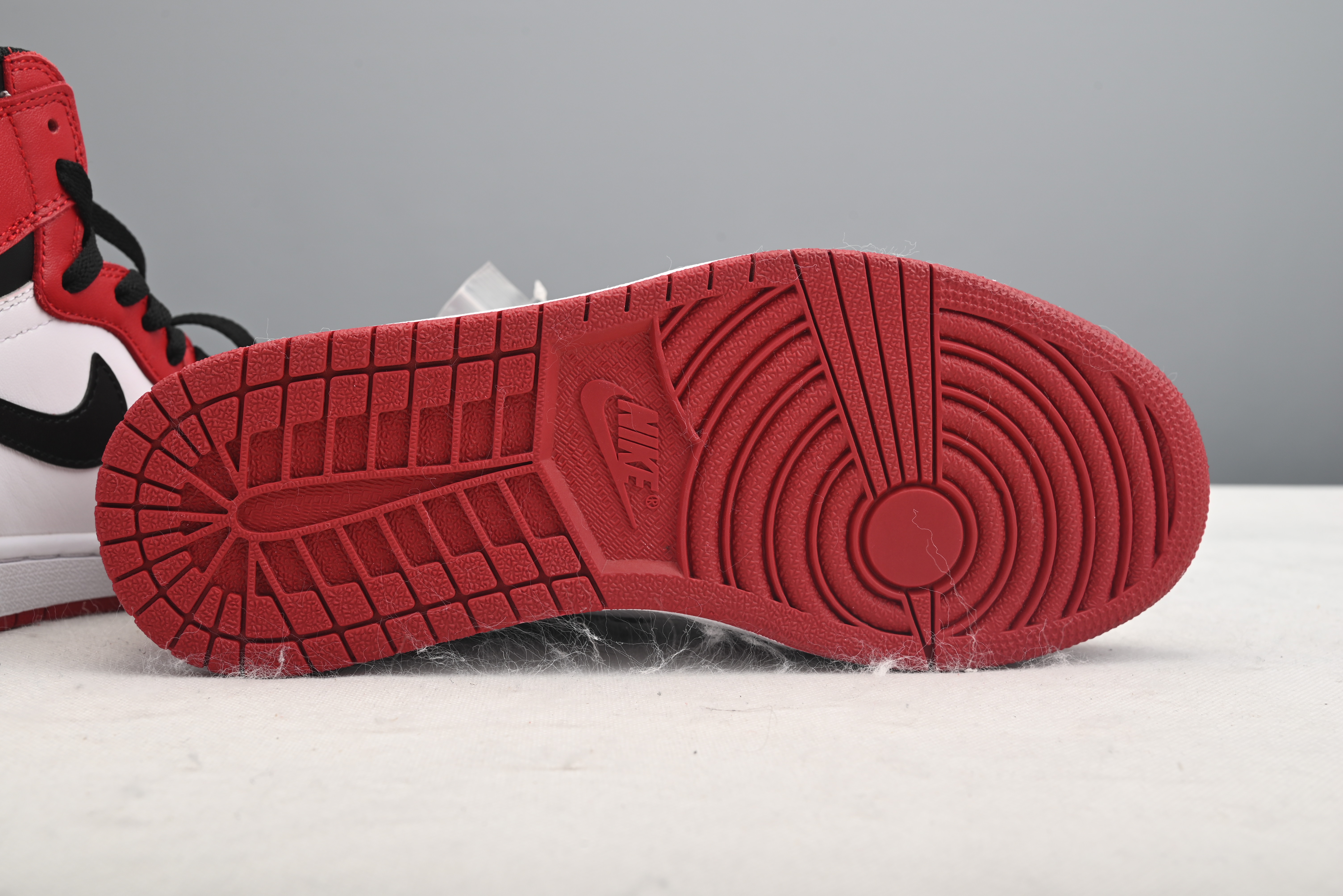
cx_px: 672
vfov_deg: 34.2
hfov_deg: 49.5
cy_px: 448
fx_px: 1455
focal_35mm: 39
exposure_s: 1/200
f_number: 11
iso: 100
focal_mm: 39
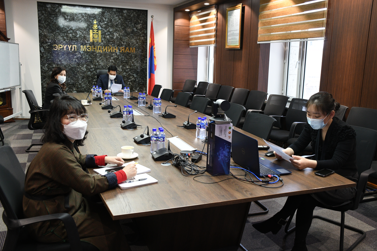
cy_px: 126
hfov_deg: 55.8
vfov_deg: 38.9
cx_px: 191
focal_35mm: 34
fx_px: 356
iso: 1250
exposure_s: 1/60
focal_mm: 22
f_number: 4.5
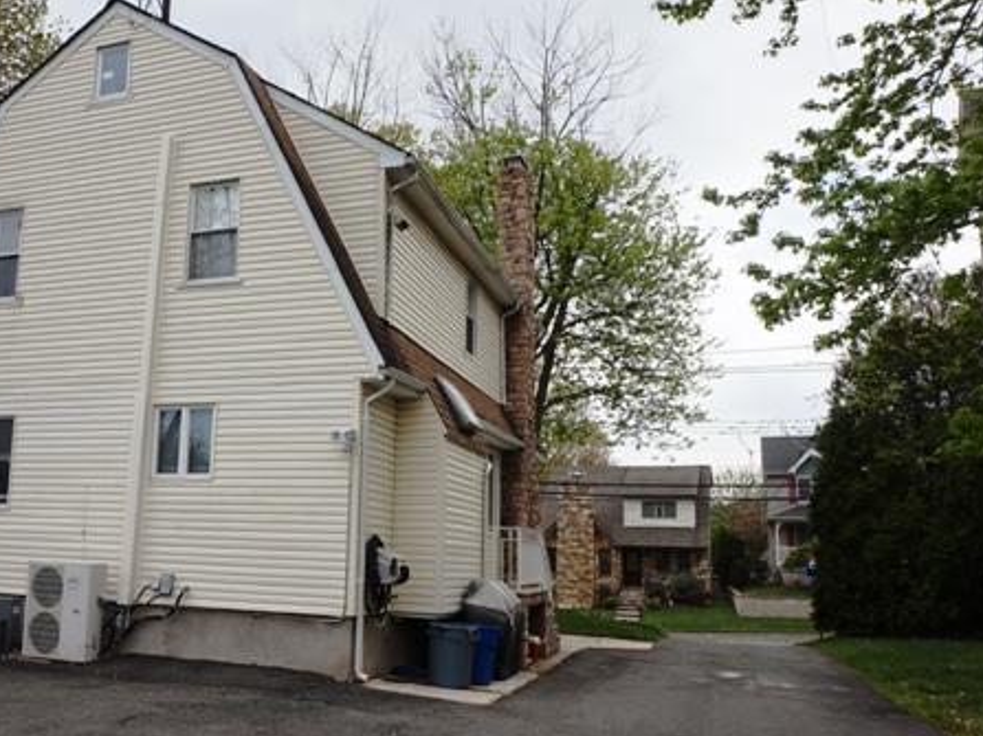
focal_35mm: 33
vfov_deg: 42.9
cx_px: 328
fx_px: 937
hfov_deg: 54.3
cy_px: 395
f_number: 11
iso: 100
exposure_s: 1/125
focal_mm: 16
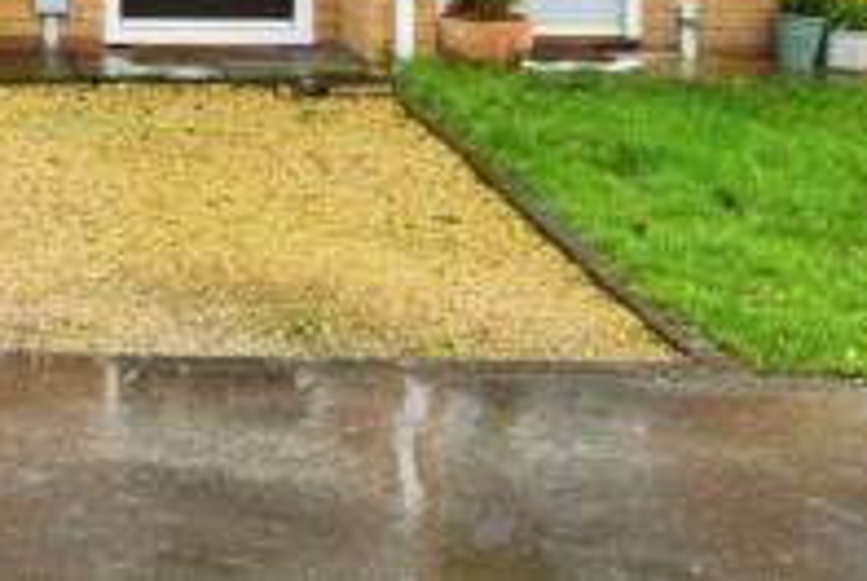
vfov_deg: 13.4
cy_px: -372
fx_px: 2283
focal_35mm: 95
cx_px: -301
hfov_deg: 19.6
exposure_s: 1/100
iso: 400
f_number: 9
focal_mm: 19
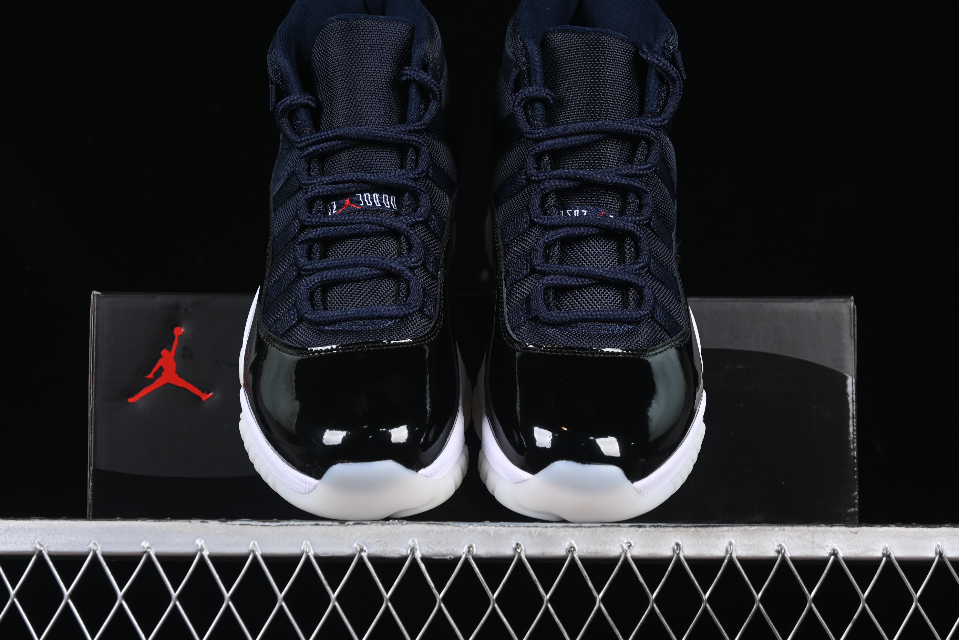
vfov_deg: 18.2
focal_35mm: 75
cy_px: 320
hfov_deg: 27.0
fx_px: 1998
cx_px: 480
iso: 160
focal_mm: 50
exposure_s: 1/60
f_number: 6.3
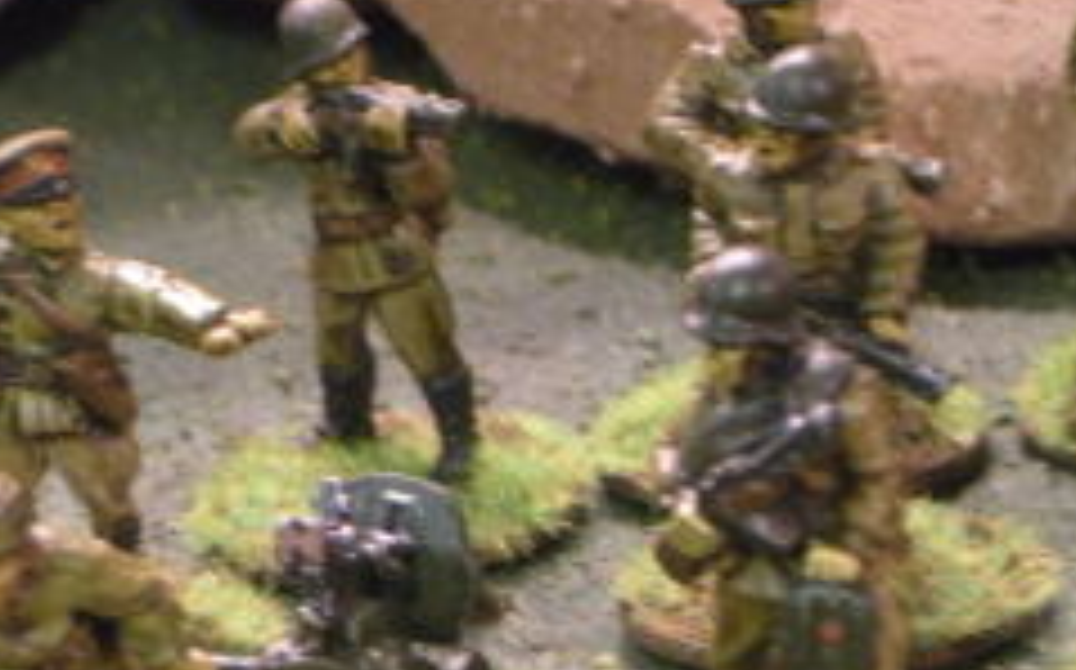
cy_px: 585
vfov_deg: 6.9
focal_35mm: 190
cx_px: 338
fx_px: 5568
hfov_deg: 11.0
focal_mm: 17.3
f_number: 5.7
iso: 430
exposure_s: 1/8
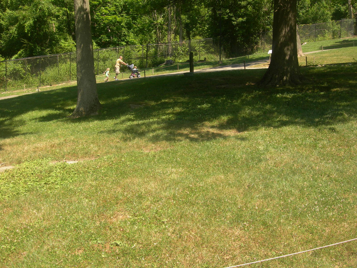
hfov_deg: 49.0
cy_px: 134
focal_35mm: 38
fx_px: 392
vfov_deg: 37.7
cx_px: 178
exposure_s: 1/188
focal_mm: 7.8
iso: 50
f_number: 4.8
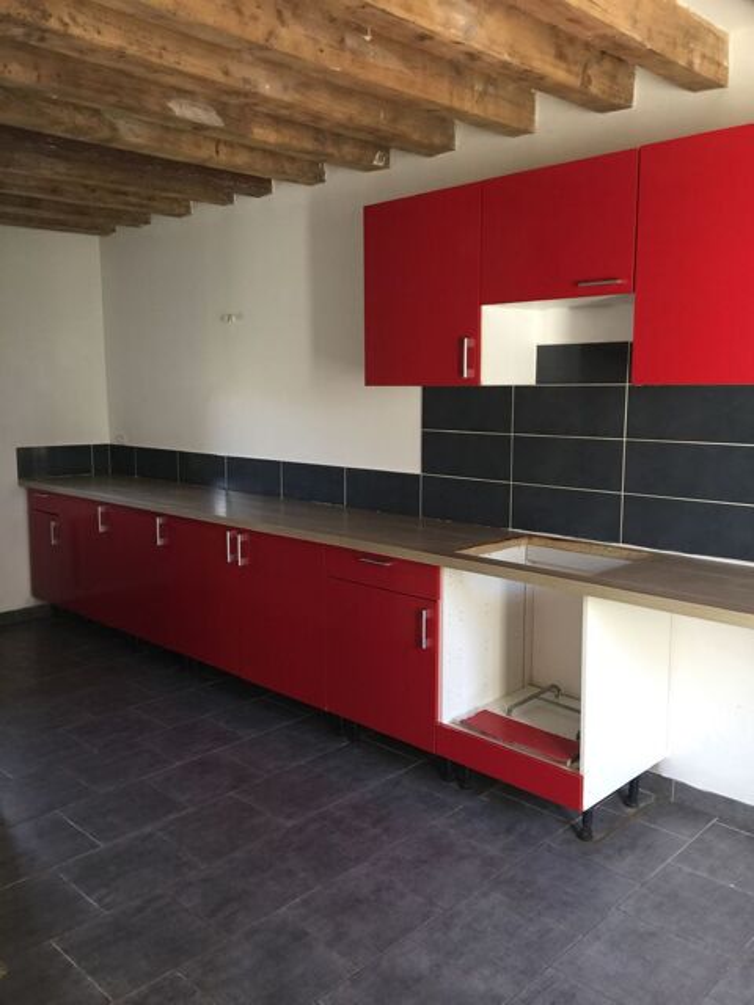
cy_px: 502
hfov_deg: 48.2
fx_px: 842
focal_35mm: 29
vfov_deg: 61.7
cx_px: 377
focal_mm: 4.15
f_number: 2.2
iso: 50
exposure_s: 1/17
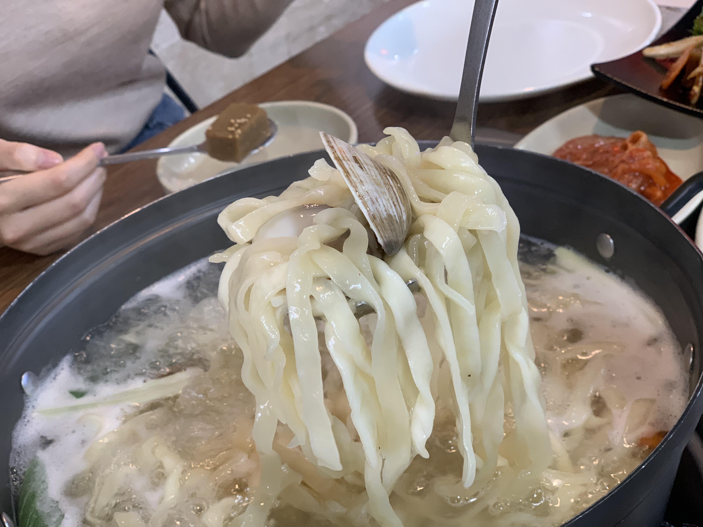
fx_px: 1056
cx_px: 352
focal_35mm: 52
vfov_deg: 28.0
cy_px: 264
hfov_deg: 36.8
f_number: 2.4
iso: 125
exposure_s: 1/60
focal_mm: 6
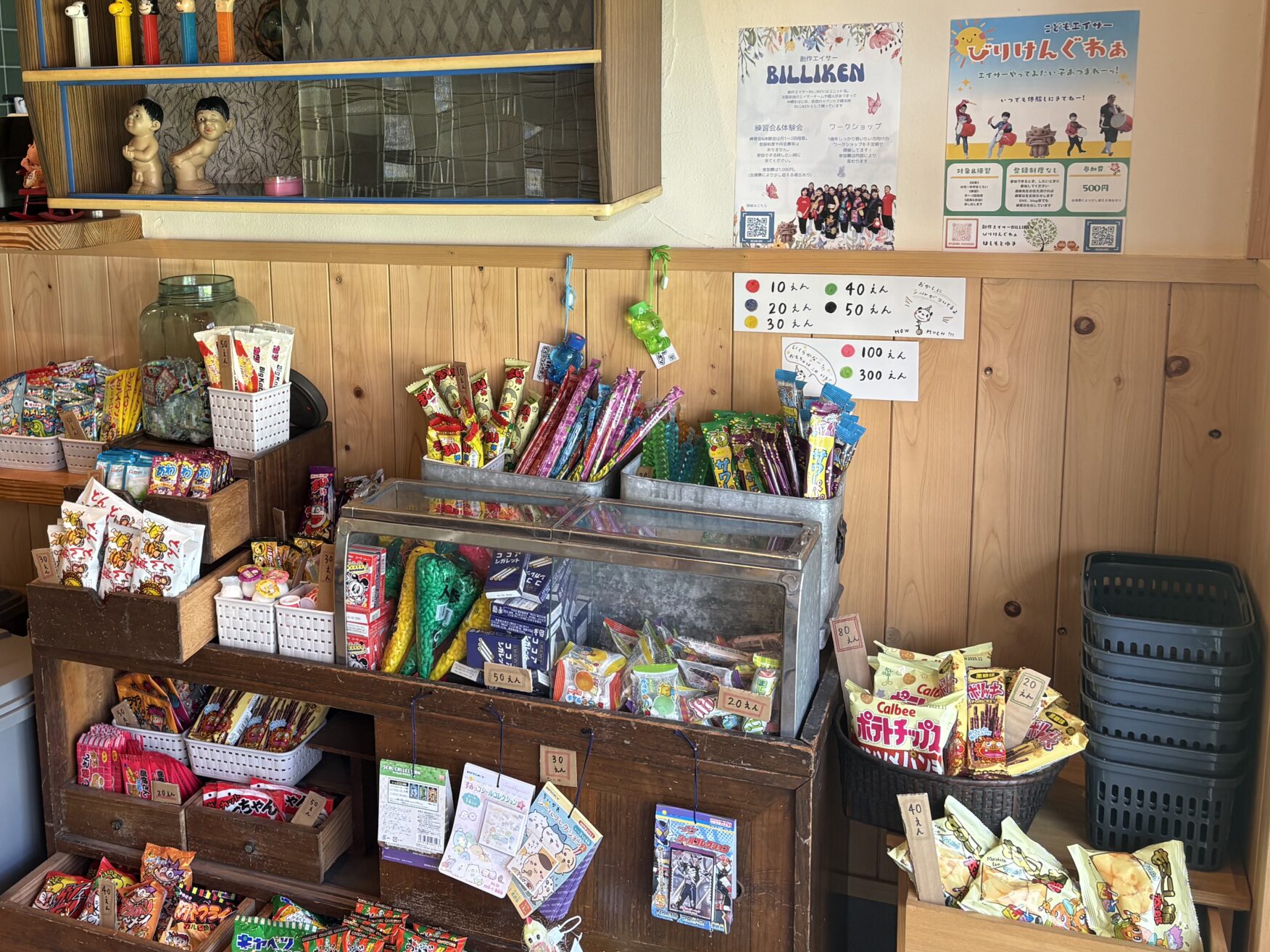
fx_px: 1394
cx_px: 407
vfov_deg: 37.4
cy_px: 333
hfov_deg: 48.0
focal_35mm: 38
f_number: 1.6
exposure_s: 1/122
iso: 125
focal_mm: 5.96
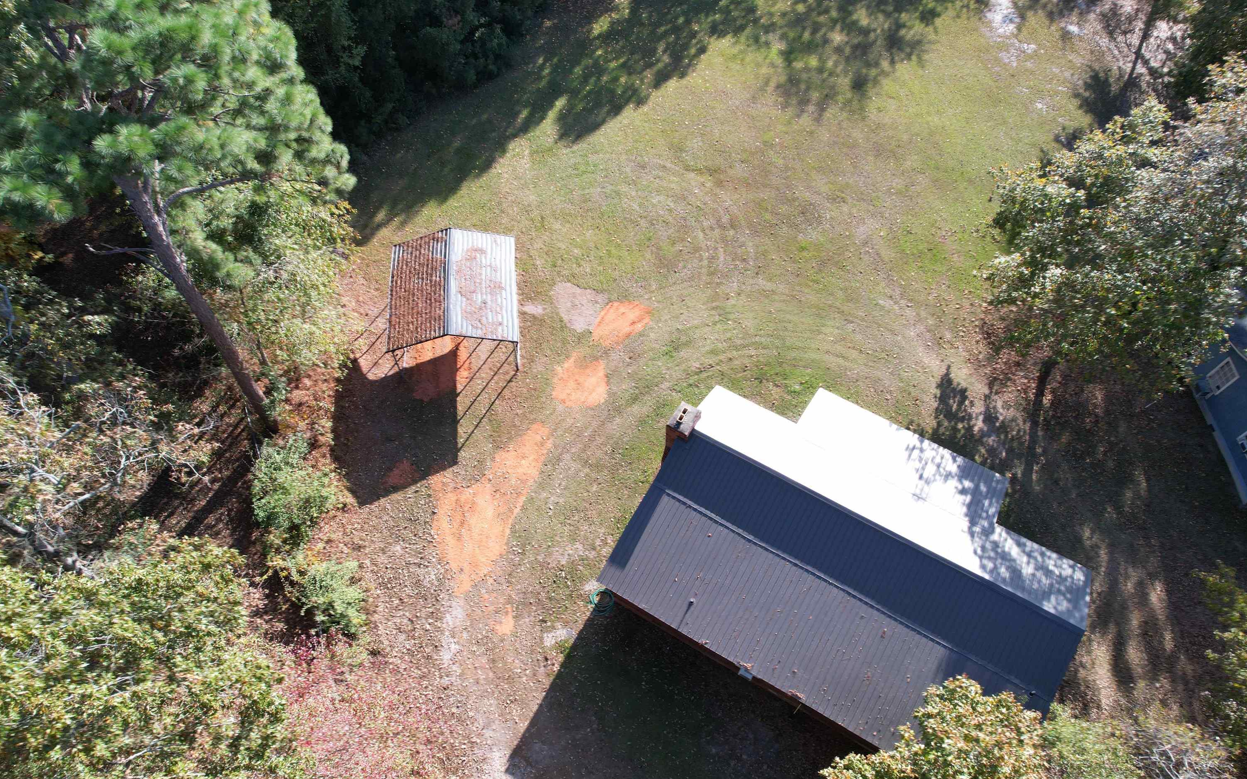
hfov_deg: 77.2
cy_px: 399
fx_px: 782
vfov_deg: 53.0
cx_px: 632
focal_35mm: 23
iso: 100
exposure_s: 1/400
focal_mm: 8.38
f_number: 2.8
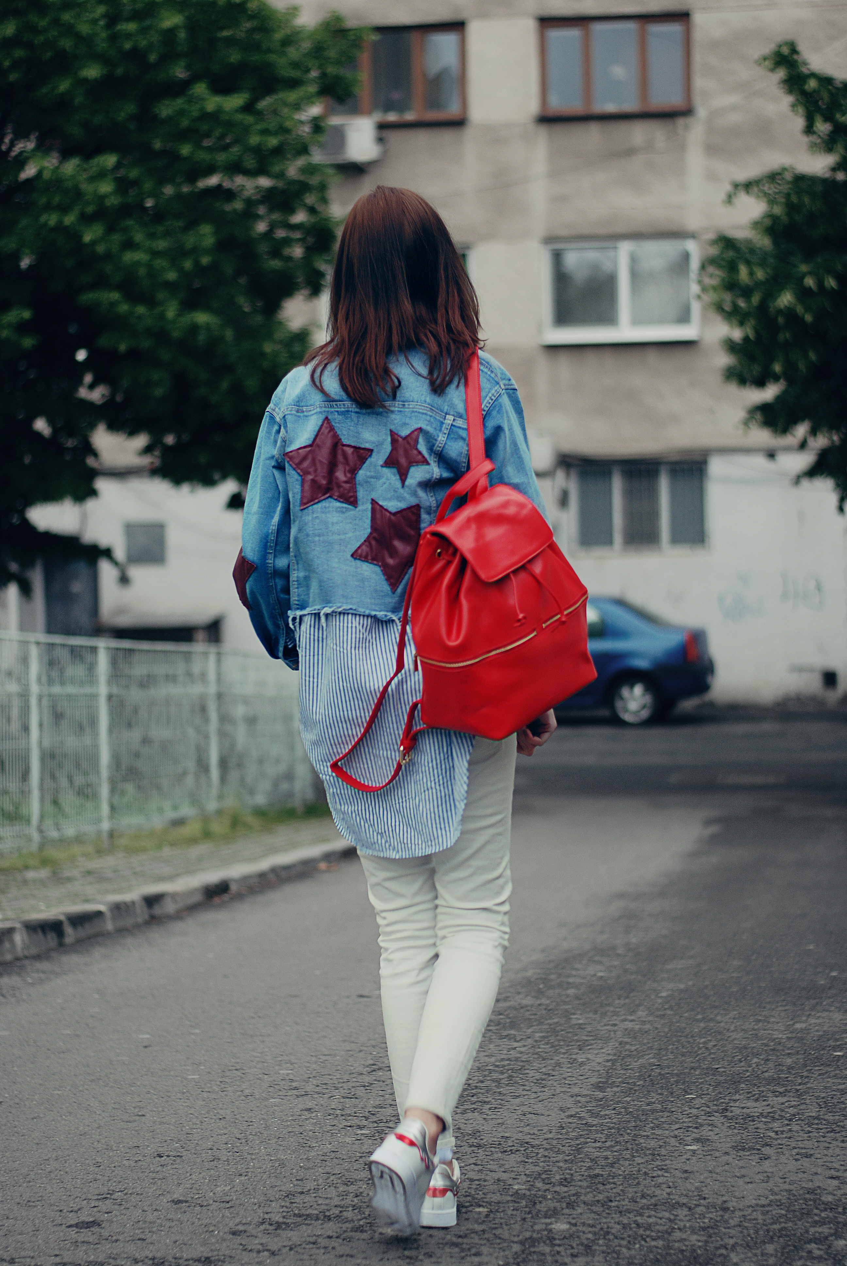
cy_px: 633
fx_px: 2639
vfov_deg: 27.0
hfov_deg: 18.2
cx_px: 424
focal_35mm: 75
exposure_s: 1/100
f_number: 1.8
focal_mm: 50
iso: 100
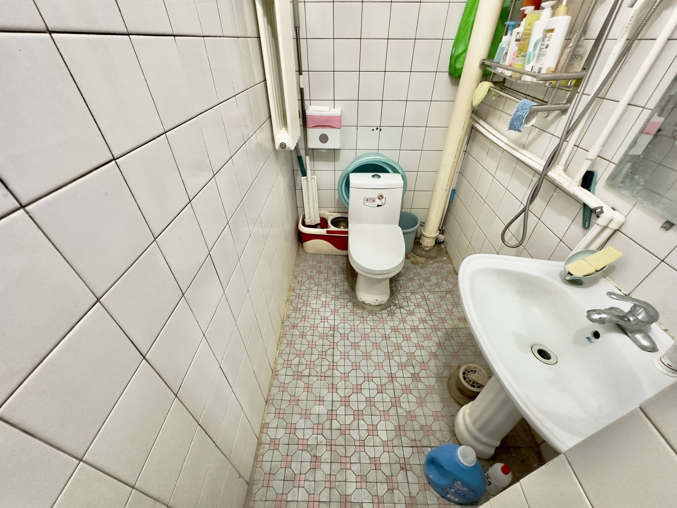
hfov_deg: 102.1
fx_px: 274
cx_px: 338
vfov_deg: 85.7
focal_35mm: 14
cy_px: 254
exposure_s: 1/50
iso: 320
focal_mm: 2.22
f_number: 2.2
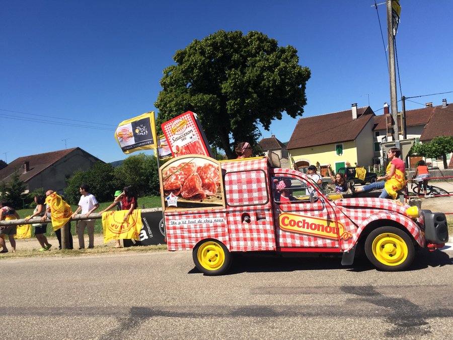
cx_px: 226
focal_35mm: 29
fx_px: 380
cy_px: 170
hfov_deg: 61.7
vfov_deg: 48.2
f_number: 2.2
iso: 32
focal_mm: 4.15
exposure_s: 1/1980
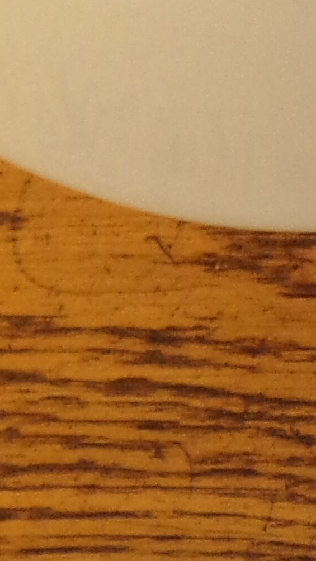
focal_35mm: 160
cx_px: 320
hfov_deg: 7.6
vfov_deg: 12.1
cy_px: -533
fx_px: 2383
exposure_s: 1/17
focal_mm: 5.8
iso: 255
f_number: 3.2
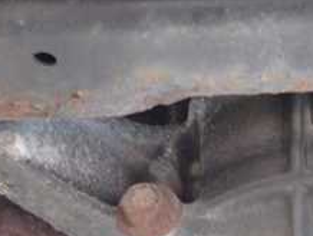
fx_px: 896
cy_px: 206
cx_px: 347
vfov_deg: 14.8
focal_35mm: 99
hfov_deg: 19.0
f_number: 2.5
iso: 800
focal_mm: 6.37
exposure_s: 1/40
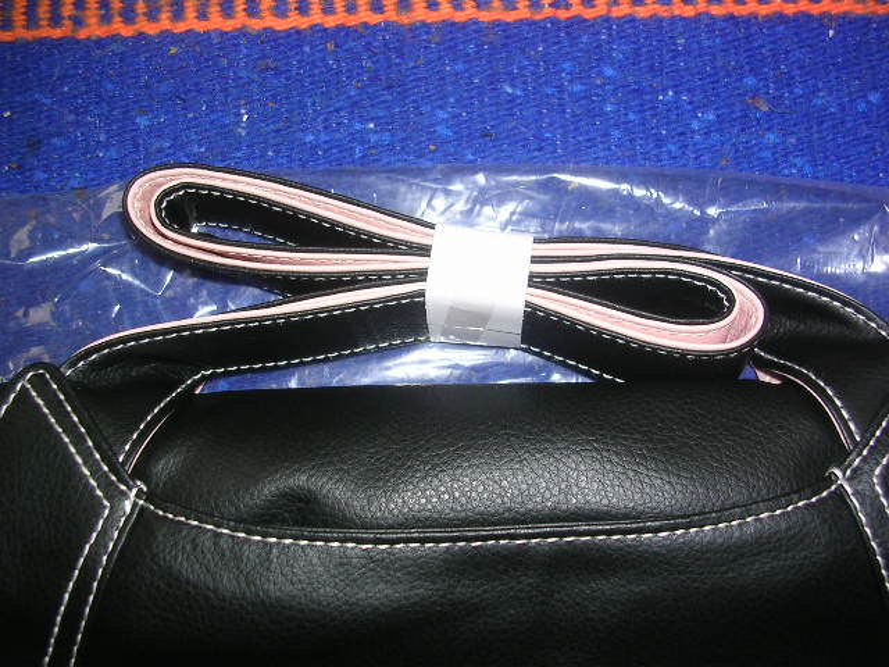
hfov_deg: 49.0
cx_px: 444
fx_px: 976
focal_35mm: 38
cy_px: 334
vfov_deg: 37.7
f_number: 2.8
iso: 50
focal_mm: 5.8
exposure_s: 1/60.1
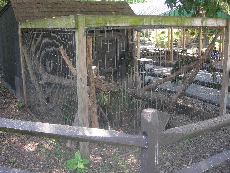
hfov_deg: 49.0
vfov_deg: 37.7
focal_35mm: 38
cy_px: 86
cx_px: 115
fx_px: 252
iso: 50
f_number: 2.8
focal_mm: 7.8
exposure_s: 1/38.8
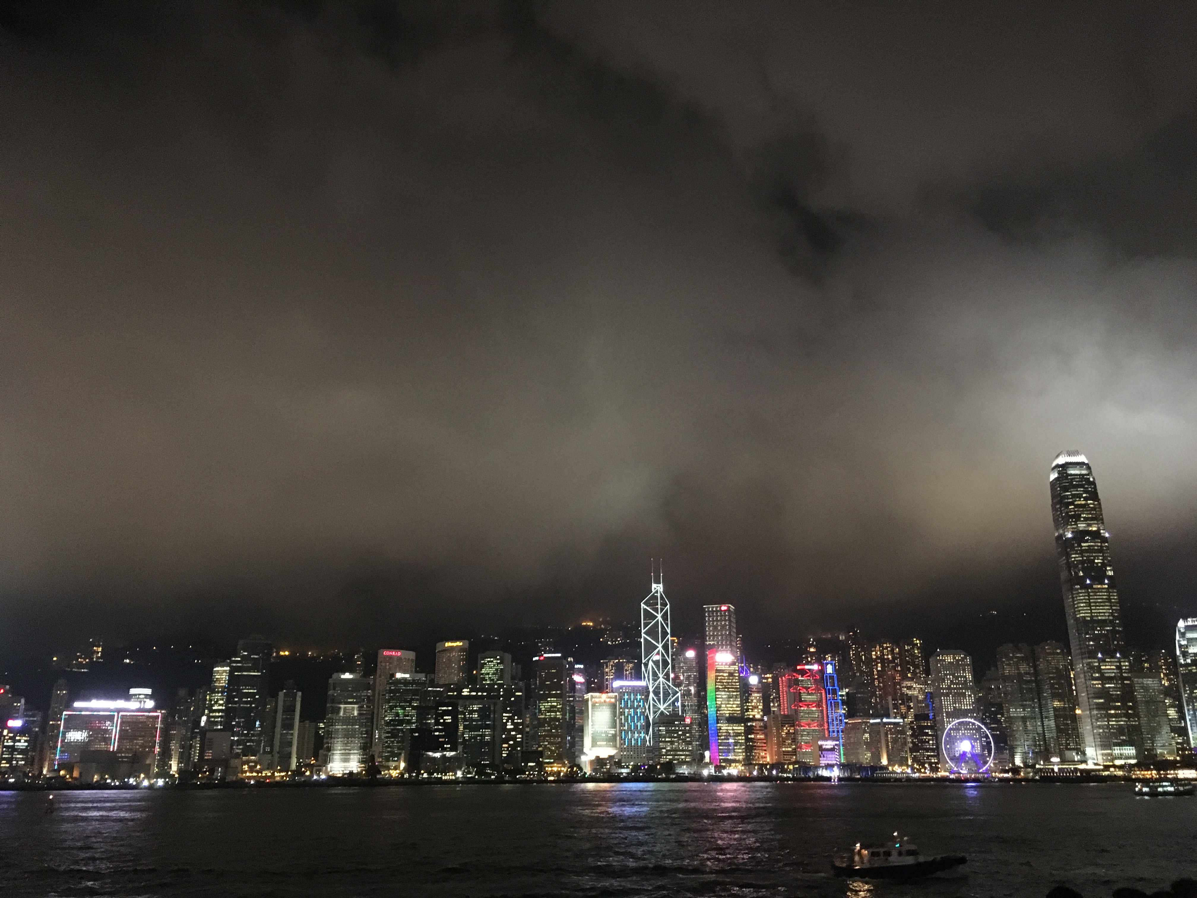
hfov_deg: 61.7
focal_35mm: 29
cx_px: 598
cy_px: 449
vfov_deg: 48.2
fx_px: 1003
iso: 400
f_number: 2.2
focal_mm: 4.15
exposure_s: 1/17
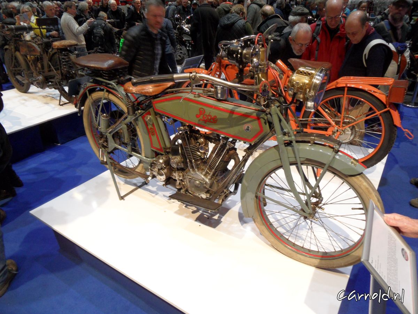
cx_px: 209
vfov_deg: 56.8
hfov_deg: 71.6
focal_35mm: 24
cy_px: 157
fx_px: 290
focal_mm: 3.9
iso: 240
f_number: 3.2
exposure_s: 1/15
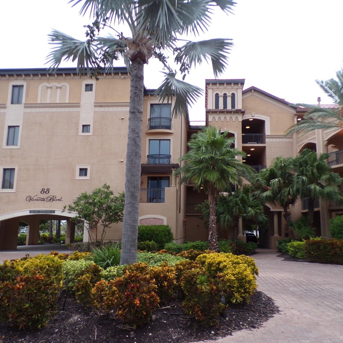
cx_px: 190
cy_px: 173
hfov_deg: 55.5
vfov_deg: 55.6
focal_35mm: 29
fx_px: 325
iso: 80
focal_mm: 4.3
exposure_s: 1/640
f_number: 3
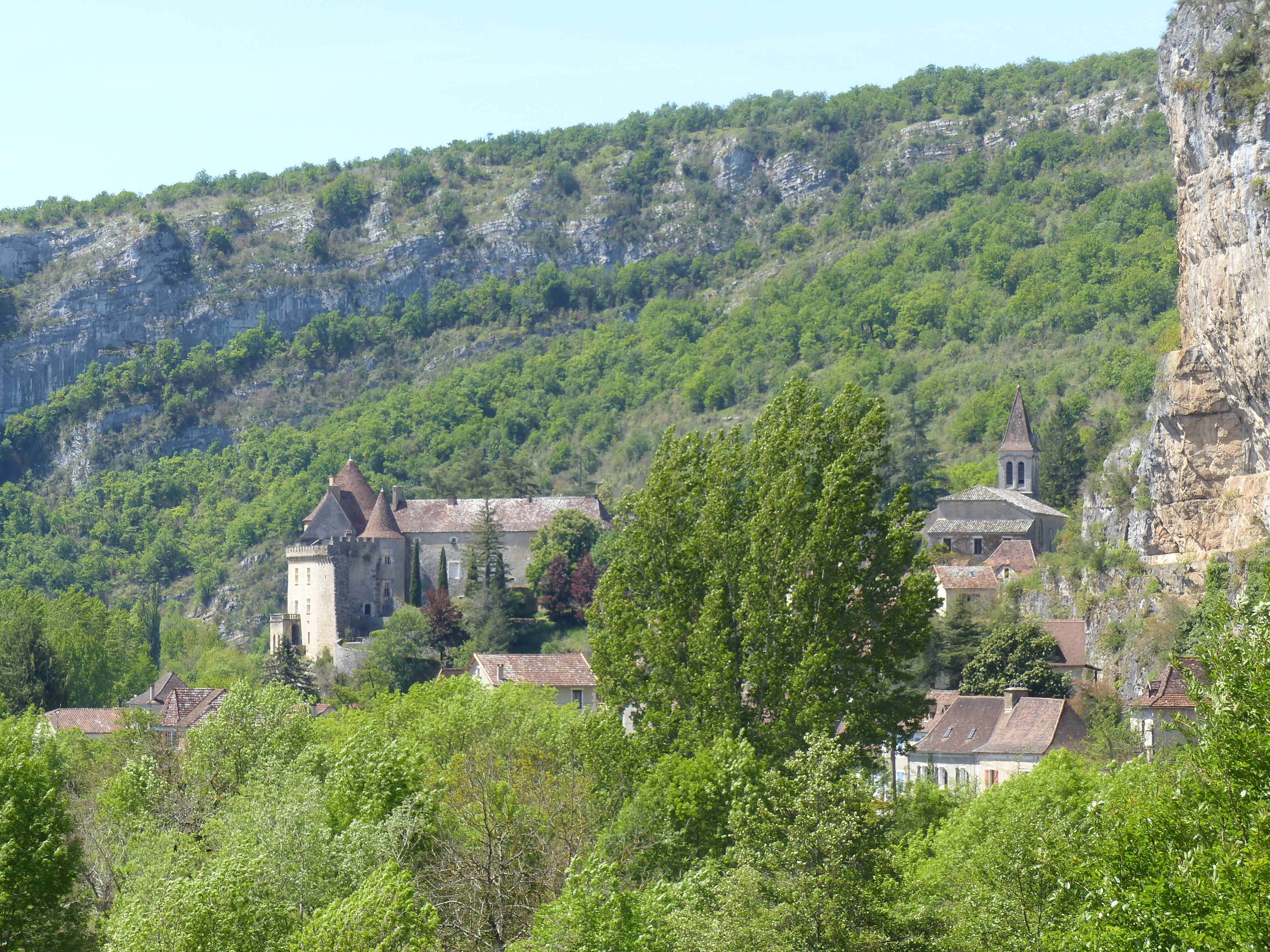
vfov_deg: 11.8
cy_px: 476
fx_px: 4623
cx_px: 635
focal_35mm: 126
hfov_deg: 15.6
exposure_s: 1/400
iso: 100
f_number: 4
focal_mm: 22.6
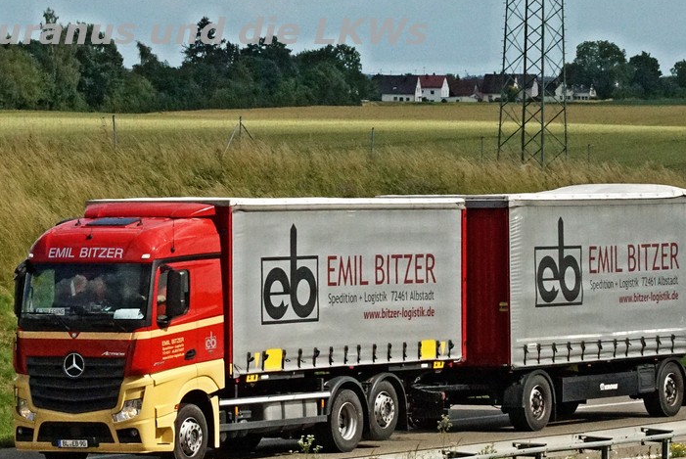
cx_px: 343
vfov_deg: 10.0
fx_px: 2613
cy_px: 249
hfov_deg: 15.0
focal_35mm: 137
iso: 2500
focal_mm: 80
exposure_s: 1/2500
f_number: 13
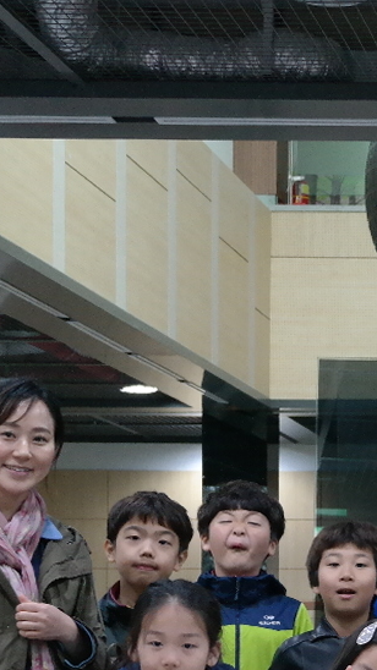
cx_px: 769
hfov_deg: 9.5
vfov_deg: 17.7
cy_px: 611
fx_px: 2116
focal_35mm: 119
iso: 1600
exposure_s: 1/50
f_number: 4
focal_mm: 24
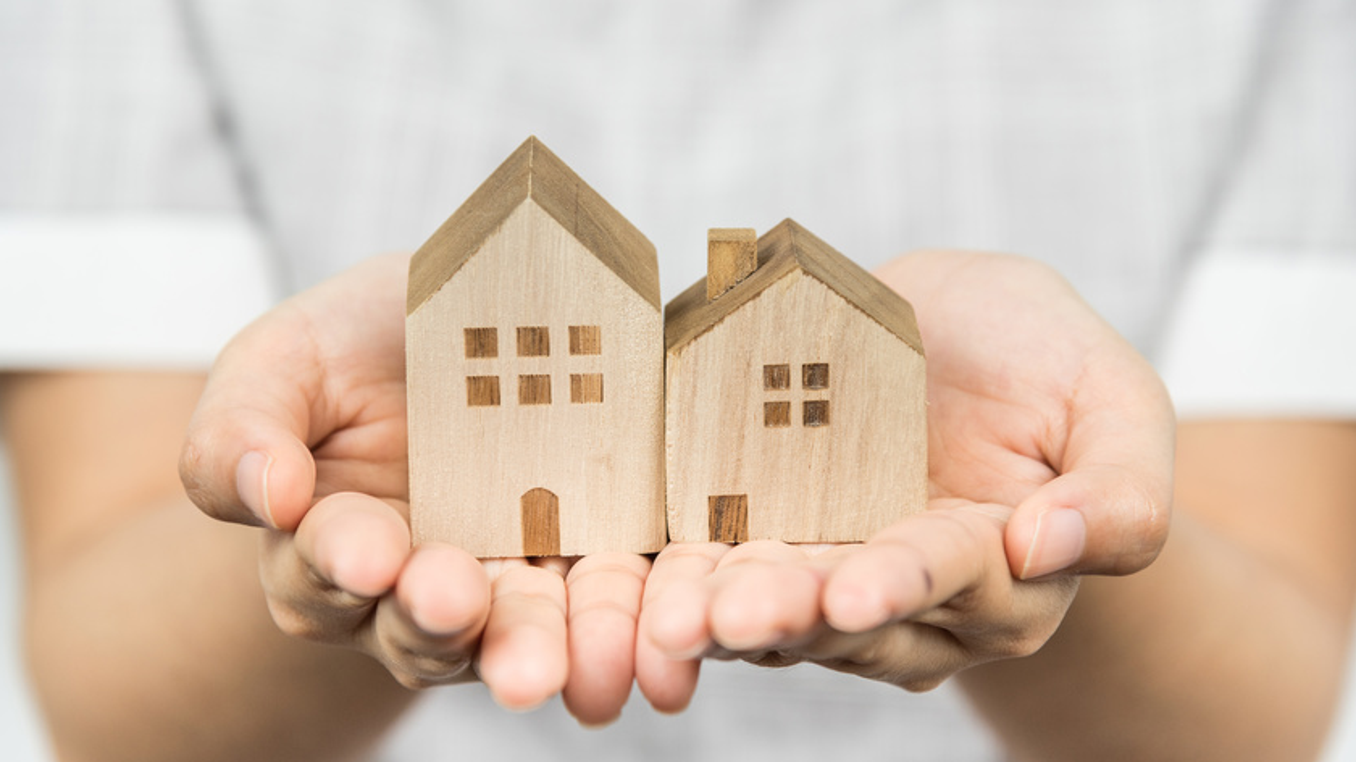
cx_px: 680
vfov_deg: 9.5
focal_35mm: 127
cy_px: 417
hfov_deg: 16.9
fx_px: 4565
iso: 400
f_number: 5.6
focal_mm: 120
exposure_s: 1/125
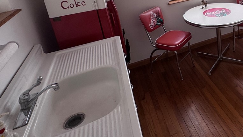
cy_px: 0
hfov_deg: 54.8
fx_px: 206
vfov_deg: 33.5
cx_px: 209
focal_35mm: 32
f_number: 2.2
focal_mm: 2.22
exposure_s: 1/328
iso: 40
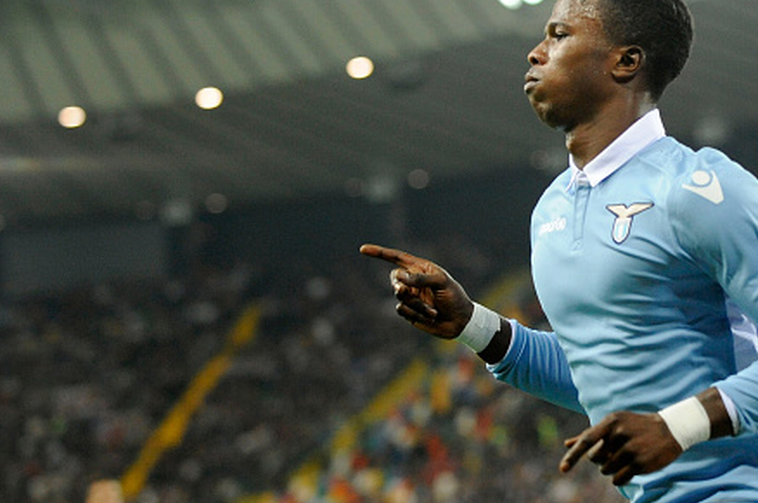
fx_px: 2797
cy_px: 243
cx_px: 410
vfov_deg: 10.3
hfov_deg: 15.4
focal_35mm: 133
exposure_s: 1/1000
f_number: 2.8
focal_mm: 98
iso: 2000
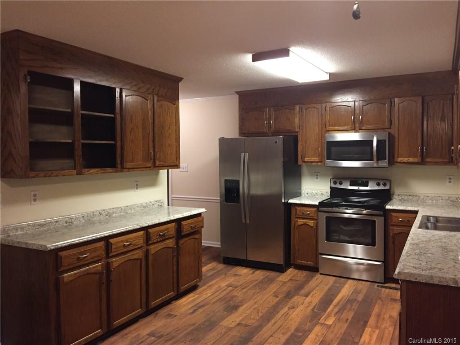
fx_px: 385
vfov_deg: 48.2
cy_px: 172
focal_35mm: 29
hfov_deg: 61.7
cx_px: 230
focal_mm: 4.15
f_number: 2.2
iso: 200
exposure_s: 1/30
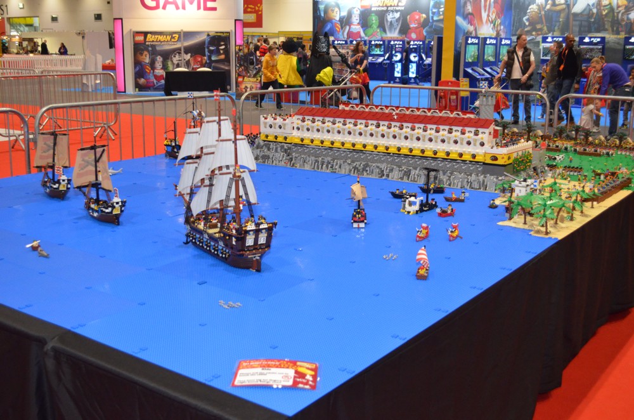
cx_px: 317
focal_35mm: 39
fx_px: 685
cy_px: 210
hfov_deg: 49.6
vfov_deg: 34.1
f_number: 4.2
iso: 2800
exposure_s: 1/60
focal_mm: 26
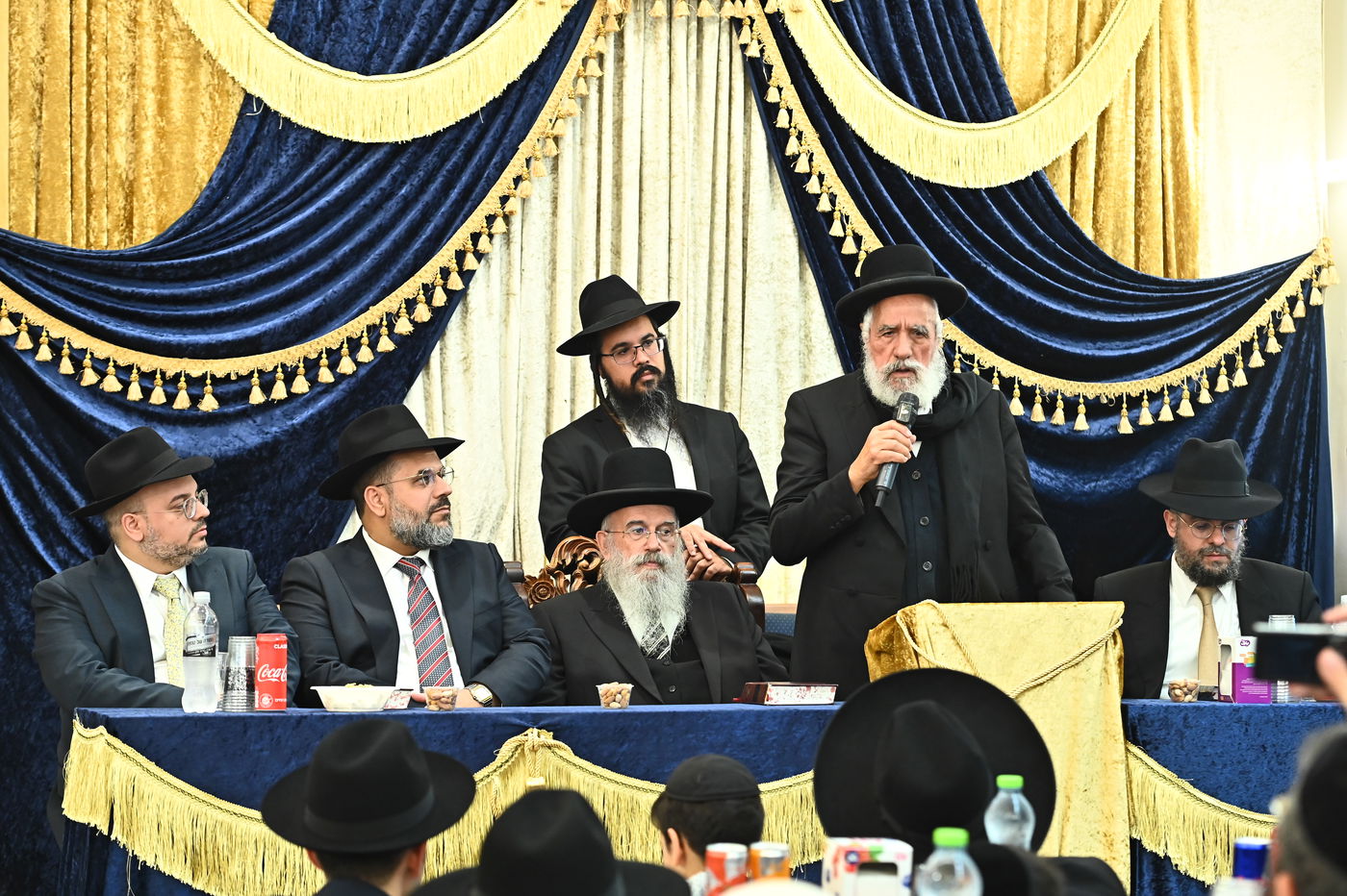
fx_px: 3366
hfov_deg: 22.6
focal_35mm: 90
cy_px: 448
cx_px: 674
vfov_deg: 15.2
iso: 3200
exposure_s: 1/200
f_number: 5
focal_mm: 90
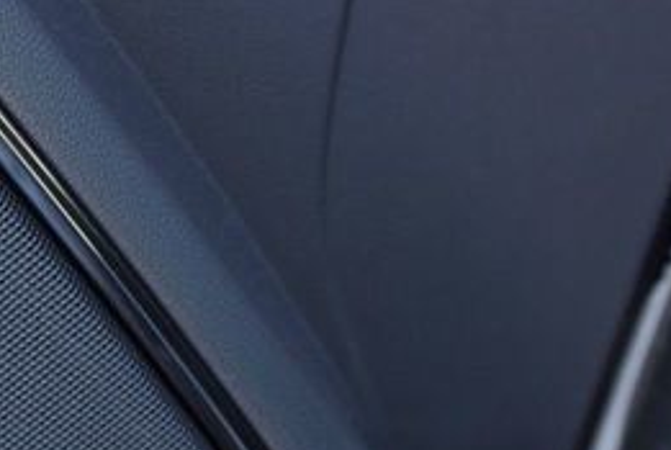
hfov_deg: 19.3
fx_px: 1755
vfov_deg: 14.5
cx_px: -291
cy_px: 378
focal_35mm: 94
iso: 400
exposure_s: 1/60
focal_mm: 16
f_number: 4
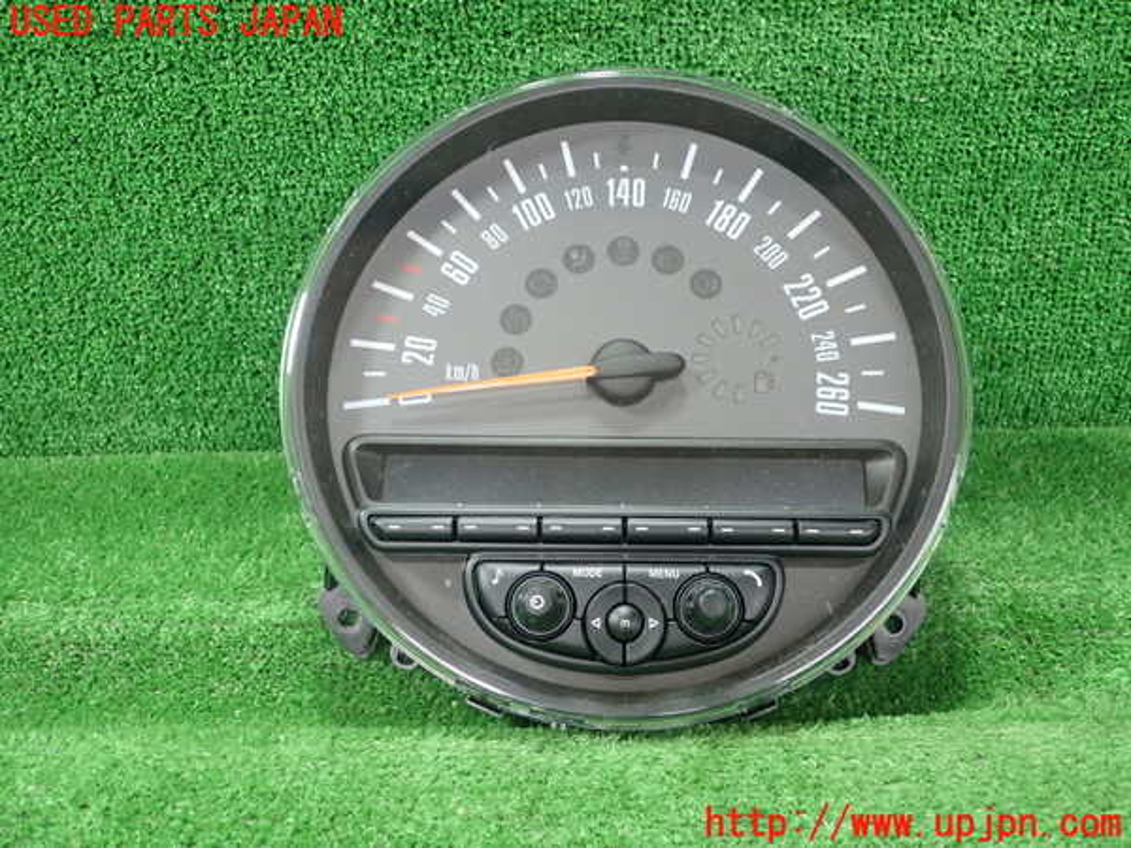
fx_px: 980
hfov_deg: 60.0
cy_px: 424
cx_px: 566
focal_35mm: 30
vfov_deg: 46.8
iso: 500
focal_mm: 5.5
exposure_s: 1/125
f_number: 2.3
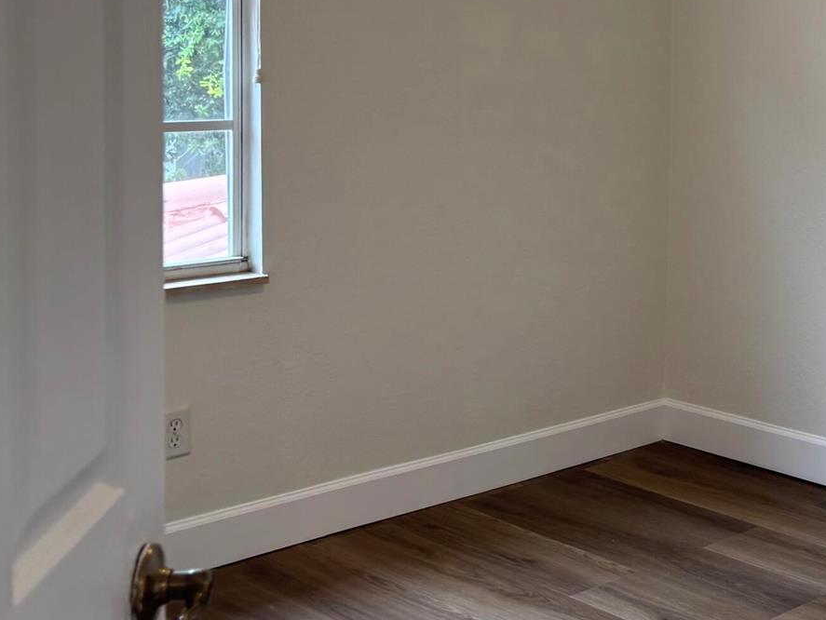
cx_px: 851
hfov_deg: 29.7
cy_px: 121
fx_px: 1432
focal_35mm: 60
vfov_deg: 24.0
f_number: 1.6
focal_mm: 5.96
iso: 64
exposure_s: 1/120
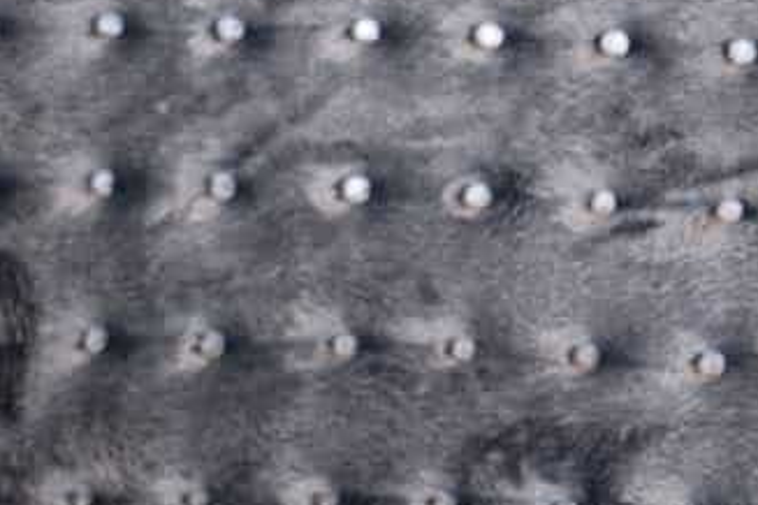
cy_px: -715
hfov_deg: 7.7
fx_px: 5537
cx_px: 1073
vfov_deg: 5.1
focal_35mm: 263
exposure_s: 1/60
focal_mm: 43
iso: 200
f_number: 4
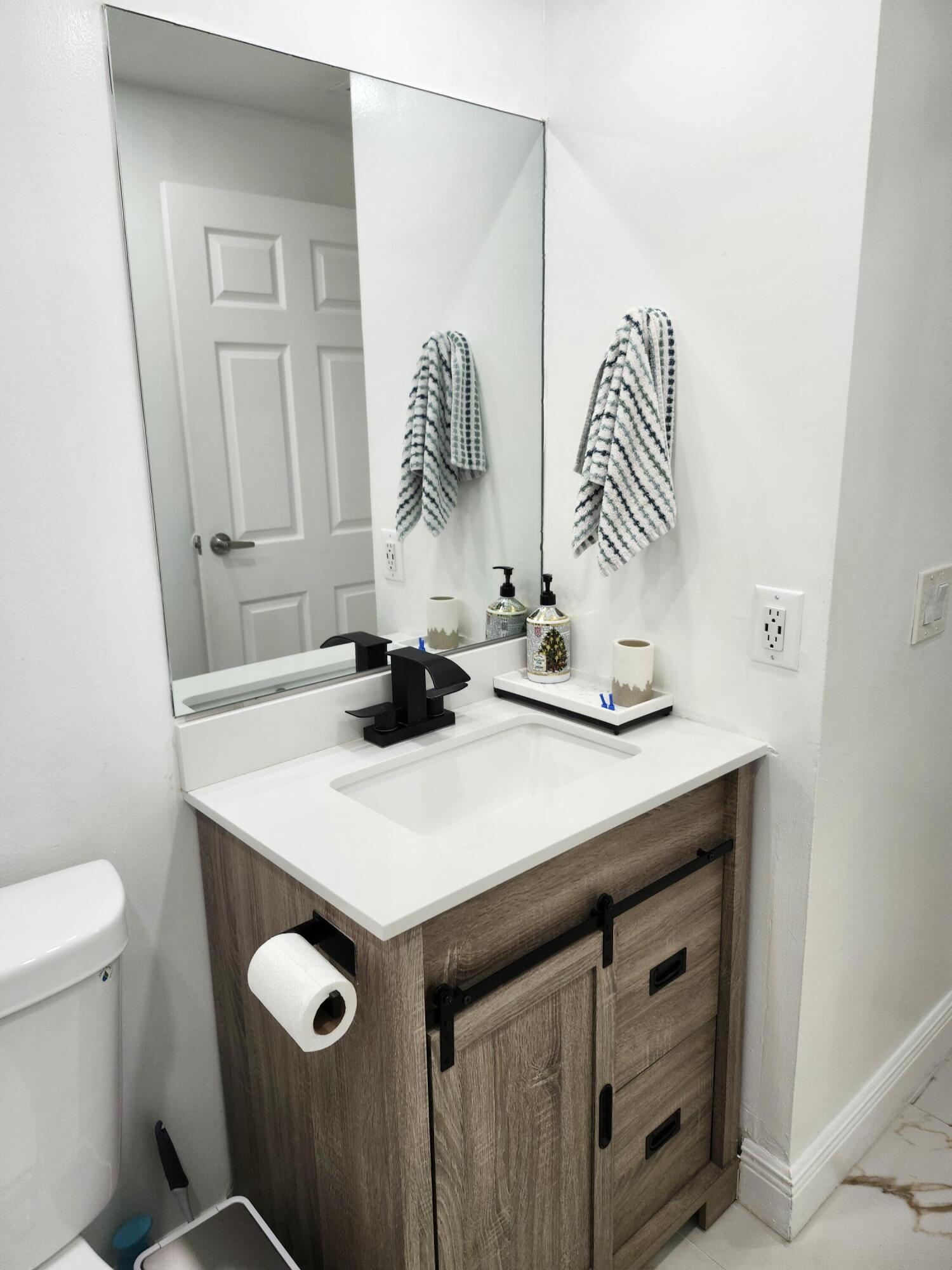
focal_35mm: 23
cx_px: 476
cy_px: 635
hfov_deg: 58.9
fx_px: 843
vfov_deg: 73.9
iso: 80
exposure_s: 1/120
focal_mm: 5.54
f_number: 1.8
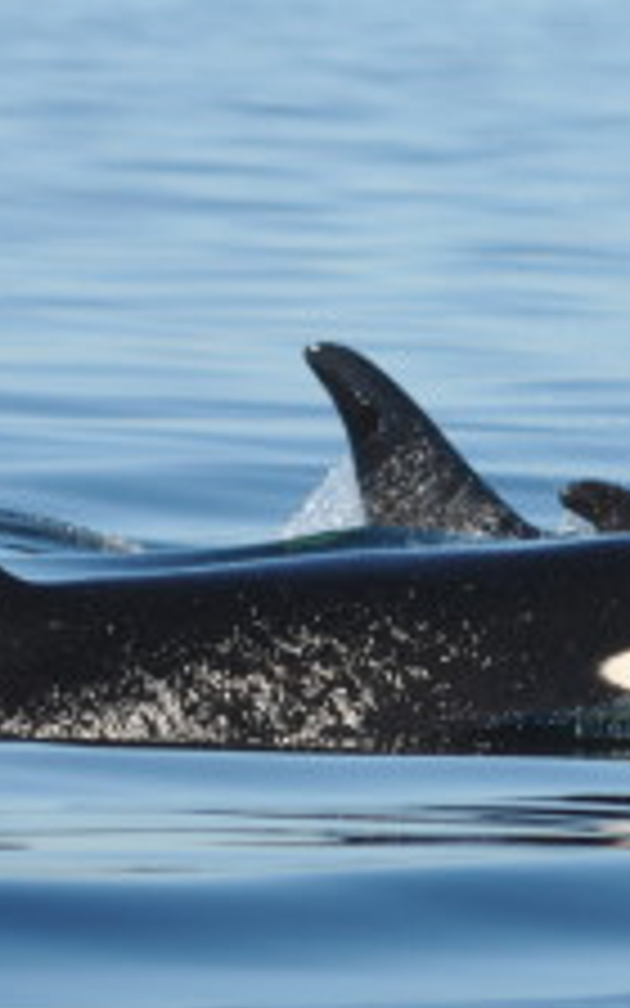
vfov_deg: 2.5
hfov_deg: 1.6
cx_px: 724
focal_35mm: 846
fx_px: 23241
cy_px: 479
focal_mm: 200
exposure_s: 1/3200
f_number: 4.5
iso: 400
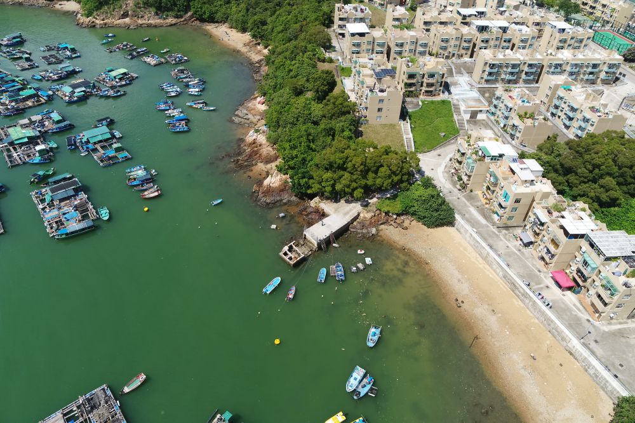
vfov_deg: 53.1
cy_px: 212
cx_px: 318
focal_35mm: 24
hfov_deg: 73.8
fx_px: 423
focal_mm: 16
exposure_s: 1/400
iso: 200
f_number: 4
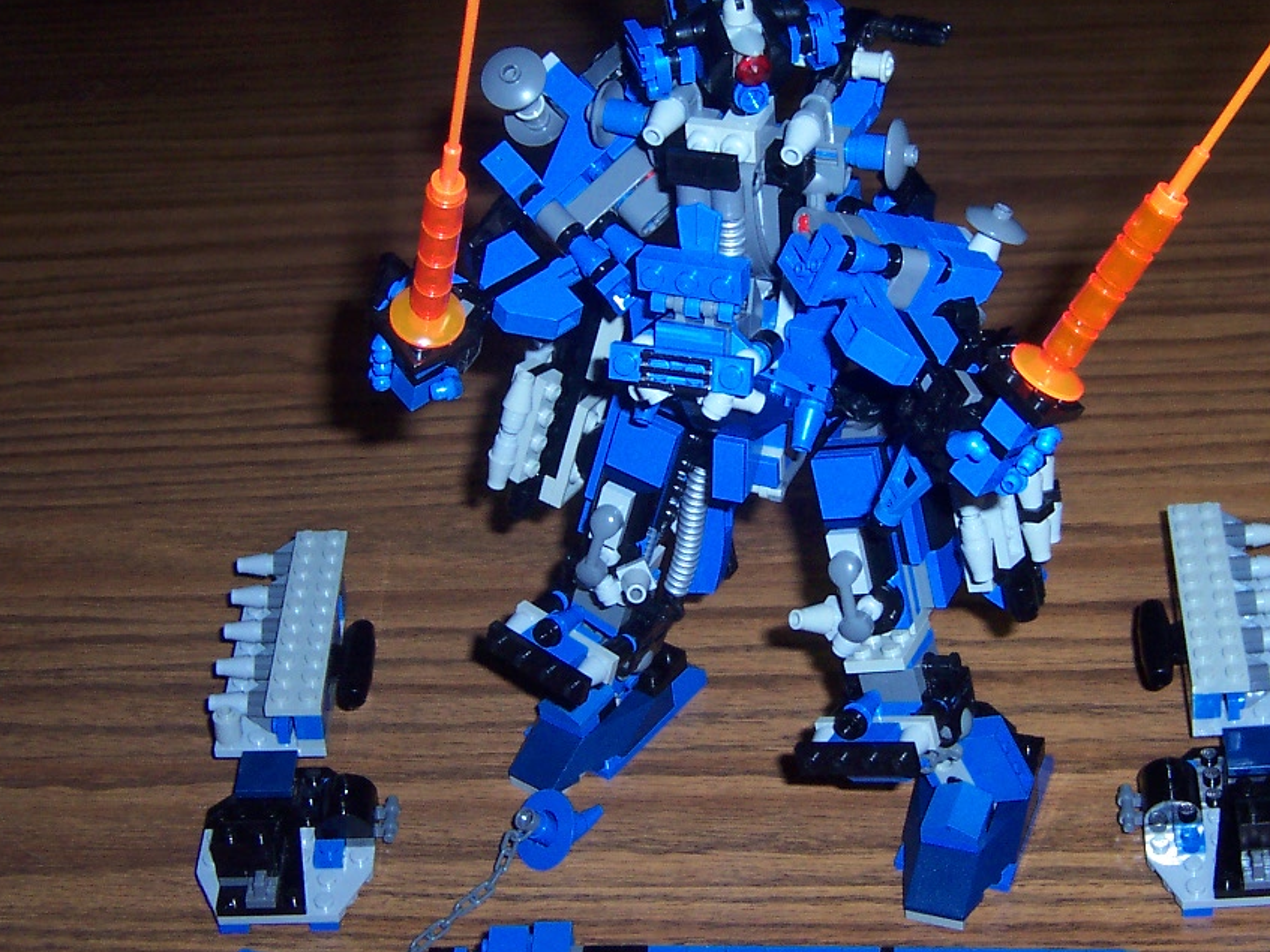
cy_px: 466
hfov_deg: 37.2
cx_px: 804
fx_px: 1871
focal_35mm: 51
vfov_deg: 28.6
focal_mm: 5.6
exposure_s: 1/60
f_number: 2.8
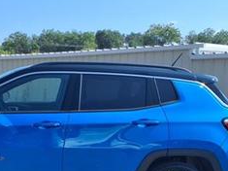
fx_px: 382
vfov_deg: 24.7
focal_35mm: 58
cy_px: 142
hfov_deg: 32.1
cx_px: 38
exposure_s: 1/1667
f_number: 1.9
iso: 40
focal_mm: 3.58
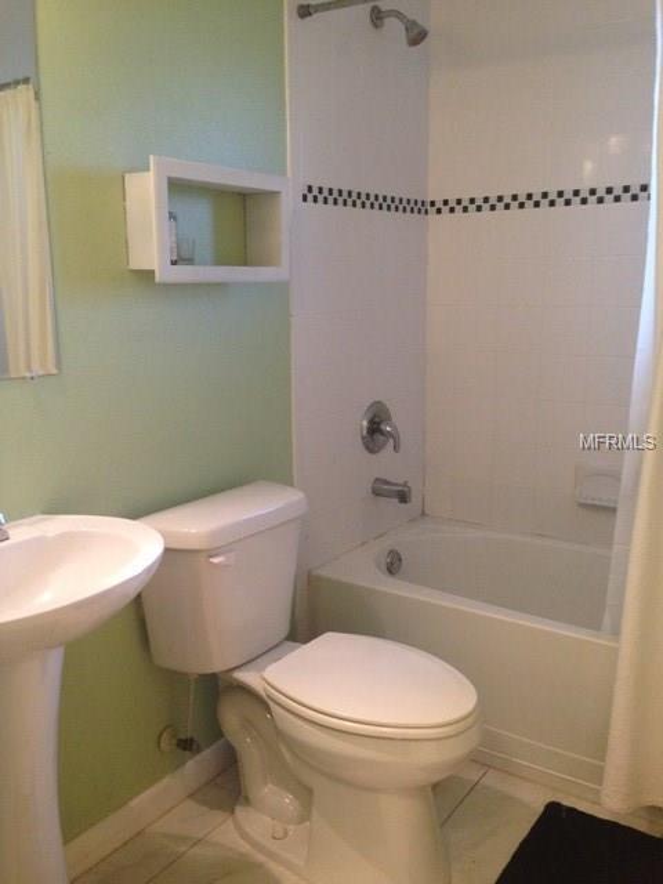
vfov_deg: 55.4
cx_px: 332
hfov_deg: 42.9
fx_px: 843
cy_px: 442
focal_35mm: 33
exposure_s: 1/20
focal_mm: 4.12
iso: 160
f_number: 2.4
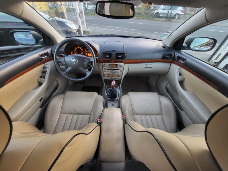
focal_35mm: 13
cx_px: 114
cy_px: 86
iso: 200
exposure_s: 1/50
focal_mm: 1.74
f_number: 2.2
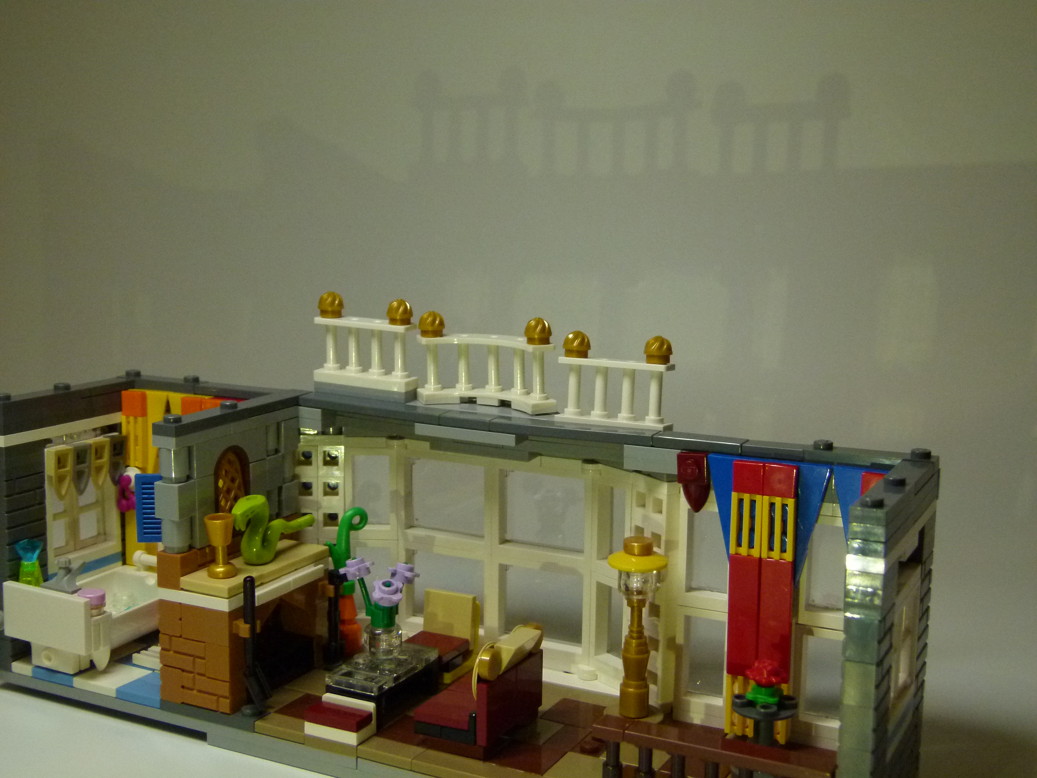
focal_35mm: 47
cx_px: 518
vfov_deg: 30.9
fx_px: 1408
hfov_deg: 40.4
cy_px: 389
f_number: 3.2
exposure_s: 1/125
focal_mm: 8.5
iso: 400
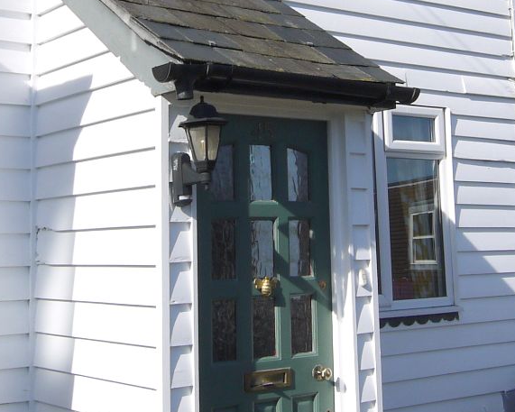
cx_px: 269
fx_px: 960
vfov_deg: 23.7
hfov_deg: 30.0
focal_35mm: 63
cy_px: 58
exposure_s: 1/500
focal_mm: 9
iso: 100
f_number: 9
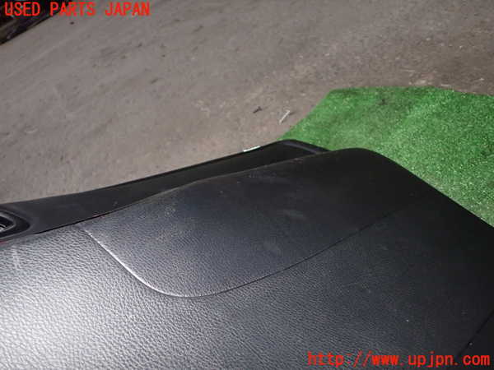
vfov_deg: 49.7
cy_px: 185
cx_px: 247
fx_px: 400
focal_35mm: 28
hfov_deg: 63.4
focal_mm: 5.05
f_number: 6.3
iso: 640
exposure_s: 1/30
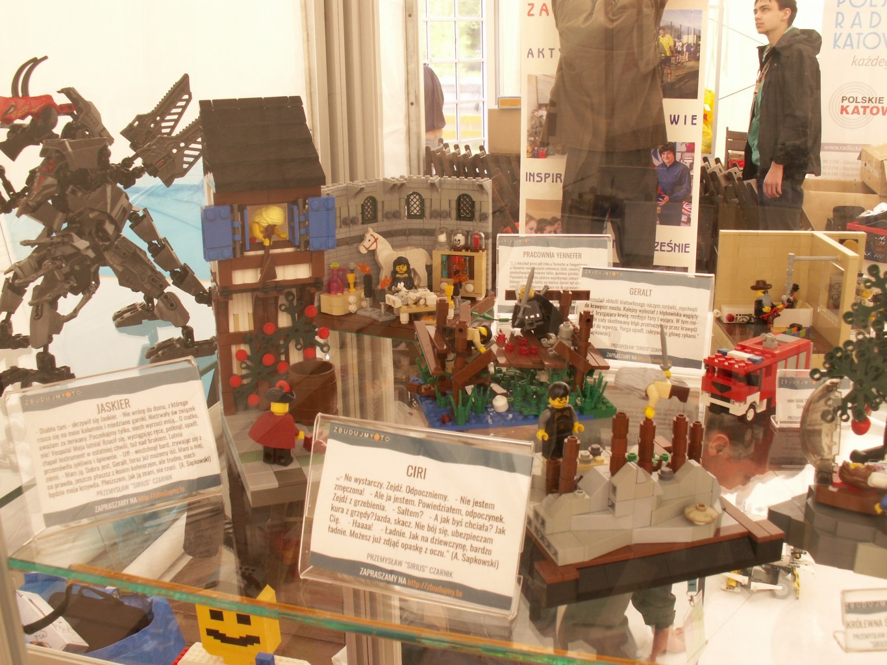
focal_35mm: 35
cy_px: 332
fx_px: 897
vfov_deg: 40.7
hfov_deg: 52.6
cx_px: 444
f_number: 5.6
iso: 50
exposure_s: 1/25
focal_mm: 5.86
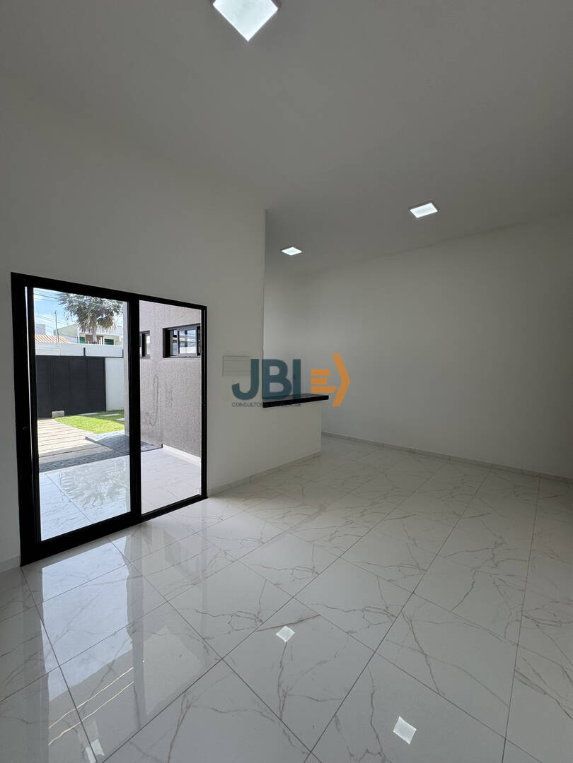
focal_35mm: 14
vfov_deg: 102.1
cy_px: 382
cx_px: 286
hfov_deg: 85.7
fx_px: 309
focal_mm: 2.22
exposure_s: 1/282
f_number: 2.2
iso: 40
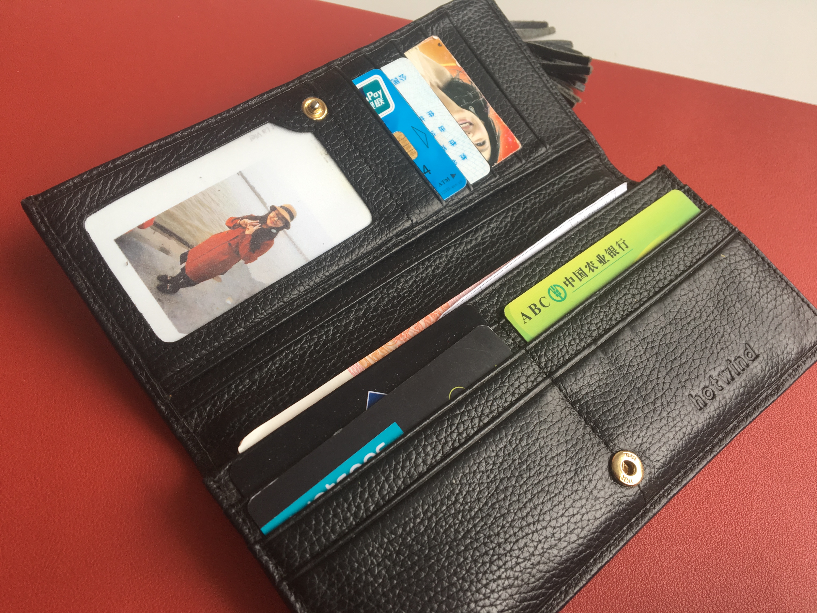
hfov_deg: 61.7
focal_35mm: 29
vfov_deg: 48.2
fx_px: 684
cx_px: 408
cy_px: 306
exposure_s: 1/50
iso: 25
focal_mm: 4.15
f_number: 2.2
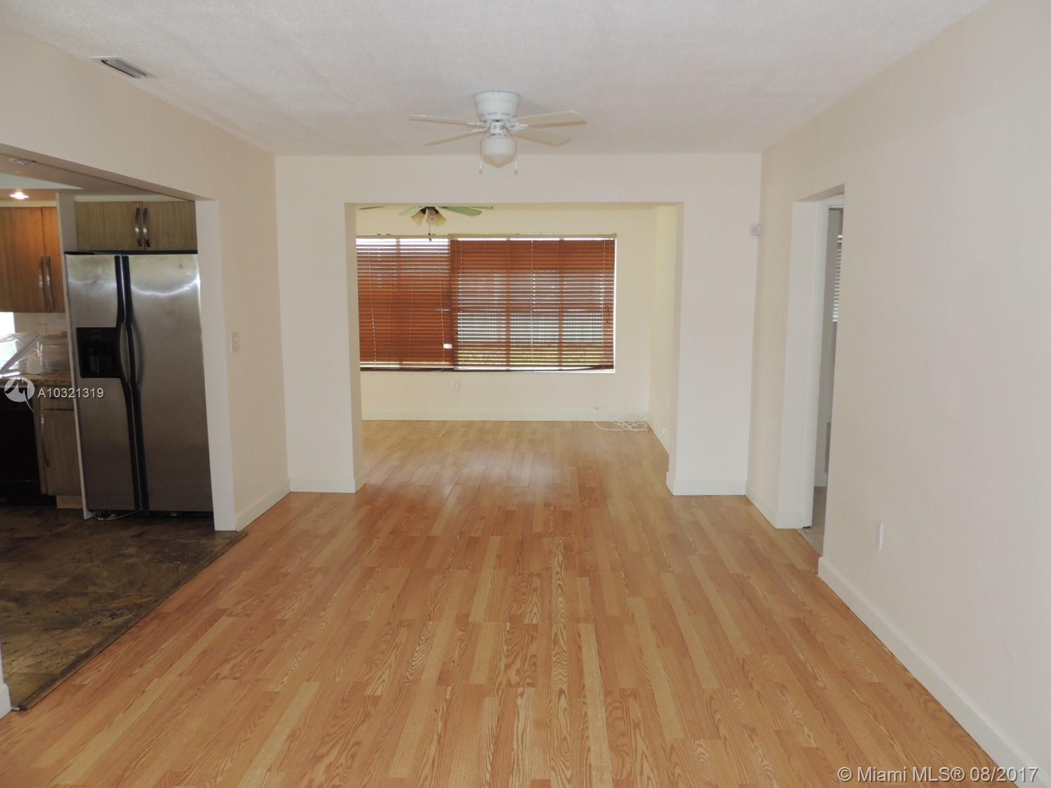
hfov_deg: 71.6
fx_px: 729
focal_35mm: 24
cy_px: 394
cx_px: 526
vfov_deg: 56.8
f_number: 3
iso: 140
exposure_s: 1/40
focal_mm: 4.3
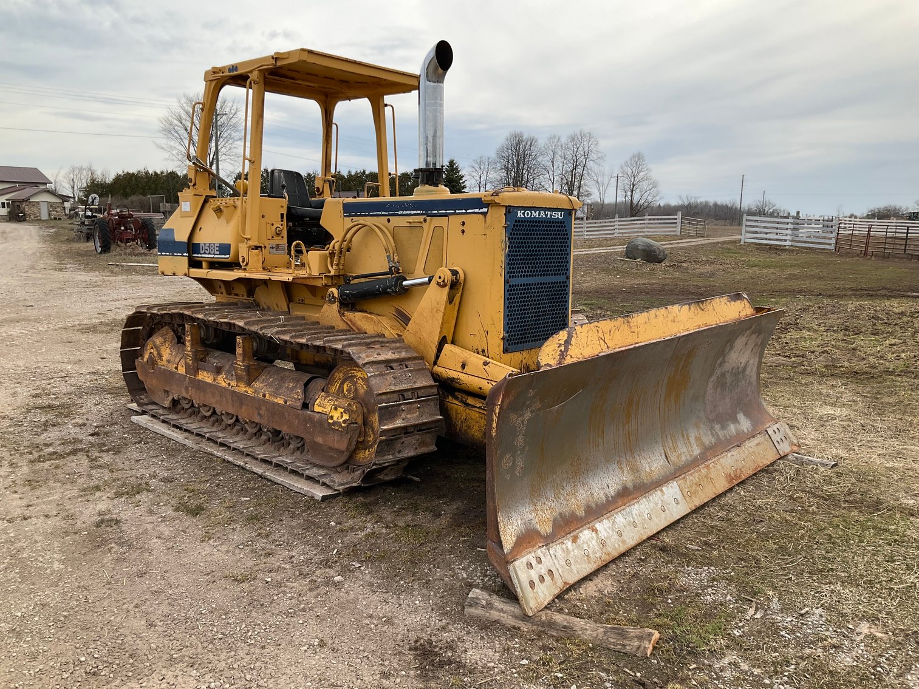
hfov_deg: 61.7
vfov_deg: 48.2
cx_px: 460
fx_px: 770
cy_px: 344
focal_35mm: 29
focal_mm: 3
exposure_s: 1/883
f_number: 1.8
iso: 25
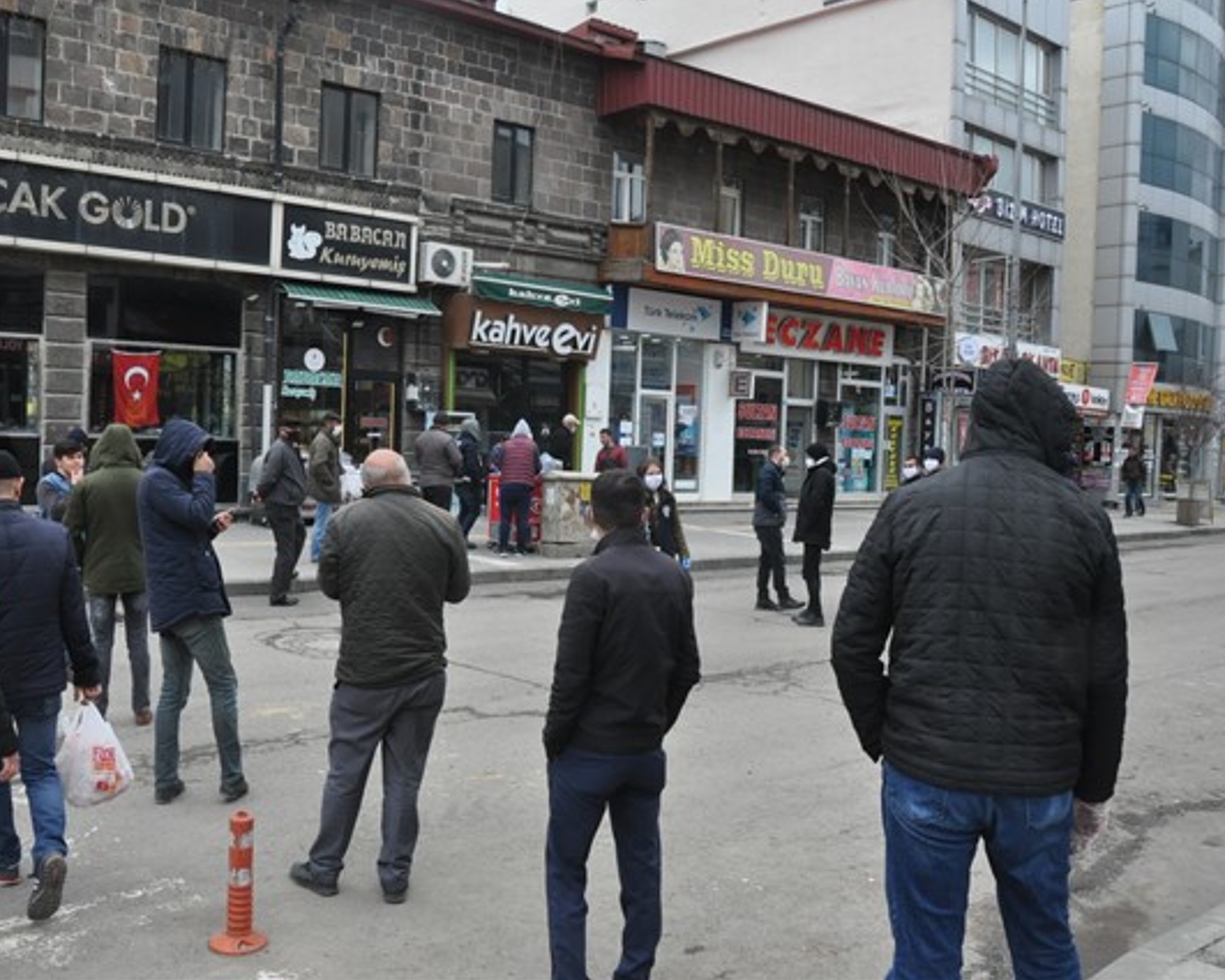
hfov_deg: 57.1
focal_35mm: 31
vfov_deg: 47.1
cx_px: 554
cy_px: 484
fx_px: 1124
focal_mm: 18
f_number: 11
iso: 1000
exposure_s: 1/500
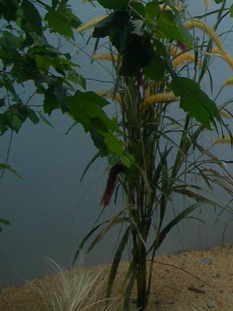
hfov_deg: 10.2
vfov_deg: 14.4
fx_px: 1221
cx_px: 435
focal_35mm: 136
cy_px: 31
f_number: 2.8
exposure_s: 1/220
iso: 50
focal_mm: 7.8
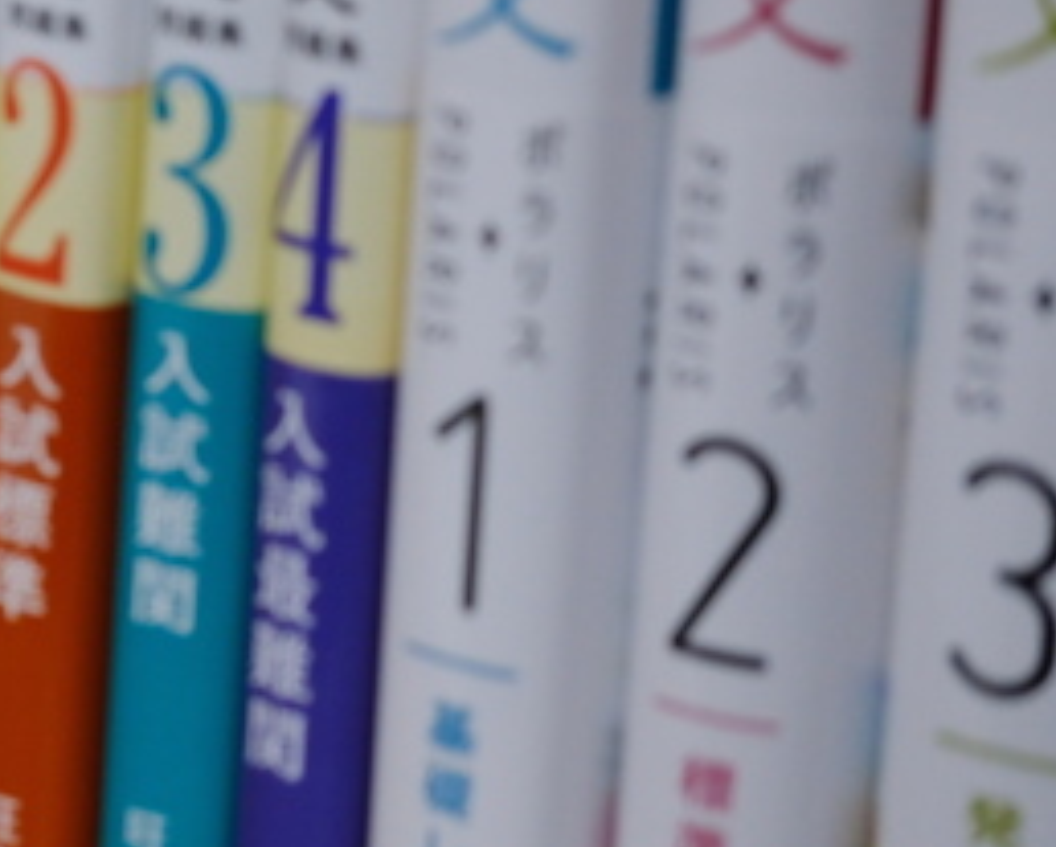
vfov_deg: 12.5
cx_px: -868
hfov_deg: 13.9
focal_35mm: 122
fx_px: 3817
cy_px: -74
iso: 800
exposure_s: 1/100
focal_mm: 23
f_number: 4
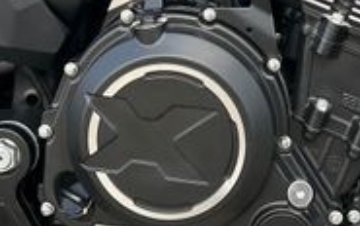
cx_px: 214
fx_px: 864
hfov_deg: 23.5
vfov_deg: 14.4
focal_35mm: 88
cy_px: -55
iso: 80
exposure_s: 1/564
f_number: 1.78
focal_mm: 6.86
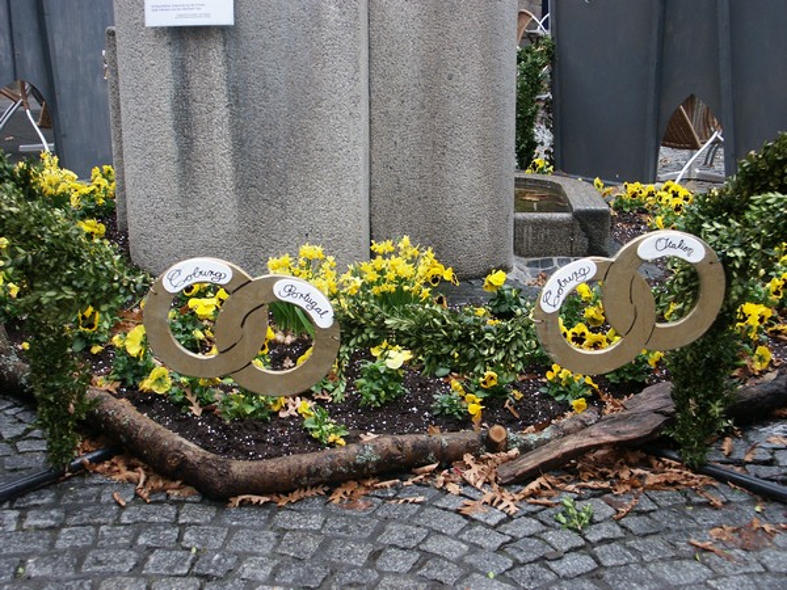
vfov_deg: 31.5
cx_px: 394
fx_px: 1046
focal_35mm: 46
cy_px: 295
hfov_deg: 41.2
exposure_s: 1/60
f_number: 3.5
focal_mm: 12.03
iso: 100
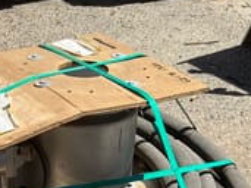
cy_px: 246
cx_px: 18
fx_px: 594
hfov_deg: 23.1
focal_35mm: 82
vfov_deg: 16.9
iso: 16
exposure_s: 1/1412
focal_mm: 3
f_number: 1.8
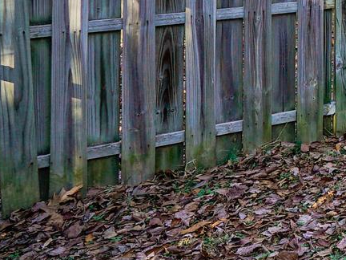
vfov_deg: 18.0
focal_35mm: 73
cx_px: 813
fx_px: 730
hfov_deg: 15.5
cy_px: -132
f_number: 5.6
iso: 100
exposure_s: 1/125
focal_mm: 16
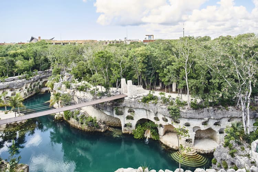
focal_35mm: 24
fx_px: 172
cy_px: 86
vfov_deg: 53.1
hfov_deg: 73.7
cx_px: 129
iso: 100
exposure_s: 1/160
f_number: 5
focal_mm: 24
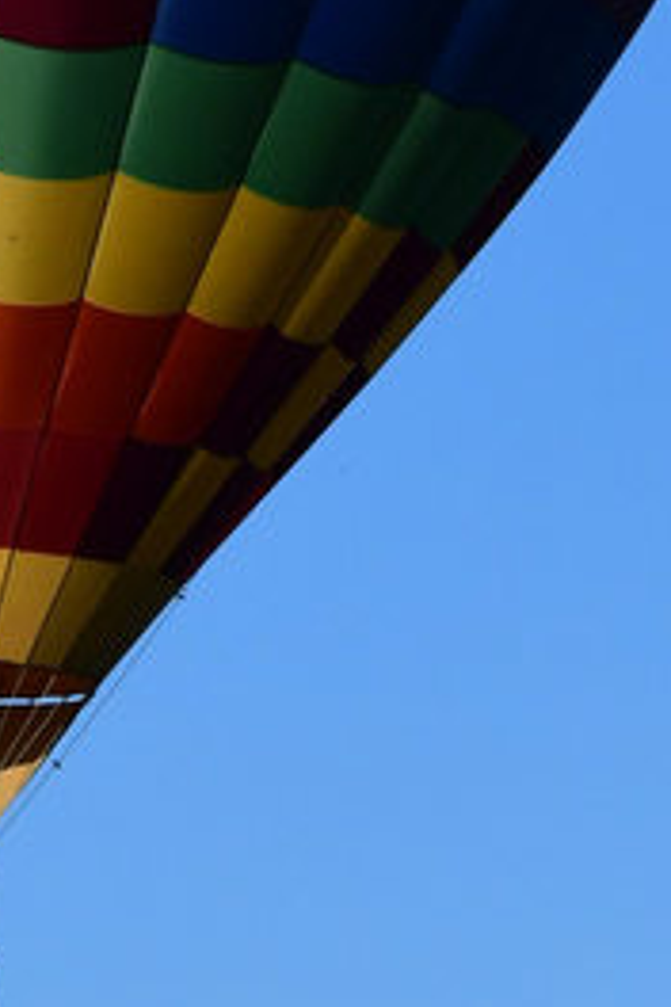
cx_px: -6
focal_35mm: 488
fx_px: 13643
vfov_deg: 4.2
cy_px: 435
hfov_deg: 2.8
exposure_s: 1/1250
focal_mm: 86
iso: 1600
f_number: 18
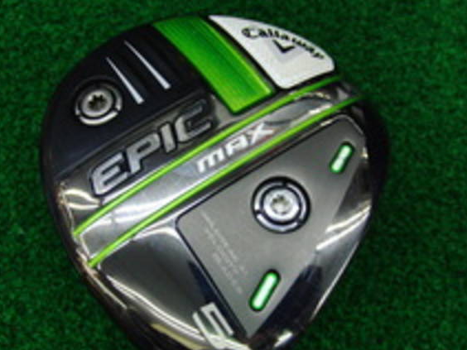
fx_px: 567
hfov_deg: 44.8
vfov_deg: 34.3
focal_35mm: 42
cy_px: 185
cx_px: 219
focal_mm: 6.42
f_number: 3.6
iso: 320
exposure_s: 1/80
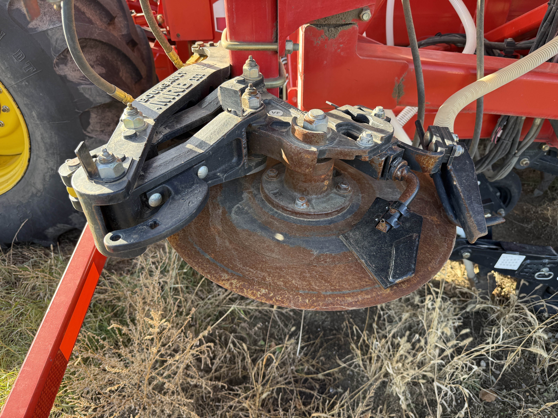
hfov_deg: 71.6
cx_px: 279
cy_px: 209
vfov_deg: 56.8
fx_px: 387
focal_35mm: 24
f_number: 1.78
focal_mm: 6.76
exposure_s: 1/341
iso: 100
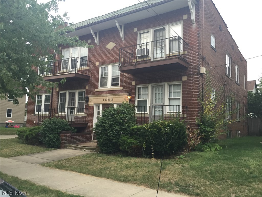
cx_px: 131
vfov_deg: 48.2
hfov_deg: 61.7
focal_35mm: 29
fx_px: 219
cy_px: 98
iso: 32
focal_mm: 4.15
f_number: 2.2
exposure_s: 1/30
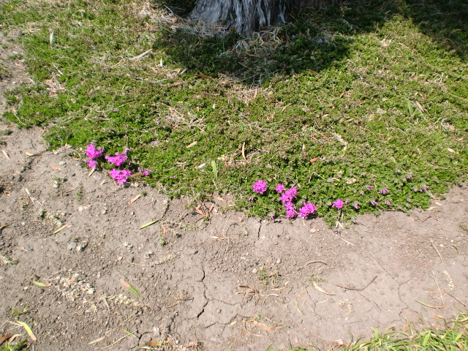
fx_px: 473
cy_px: 176
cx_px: 234
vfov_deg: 40.7
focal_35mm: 35
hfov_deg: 52.6
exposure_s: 1/640
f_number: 3.1
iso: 64
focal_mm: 6.3
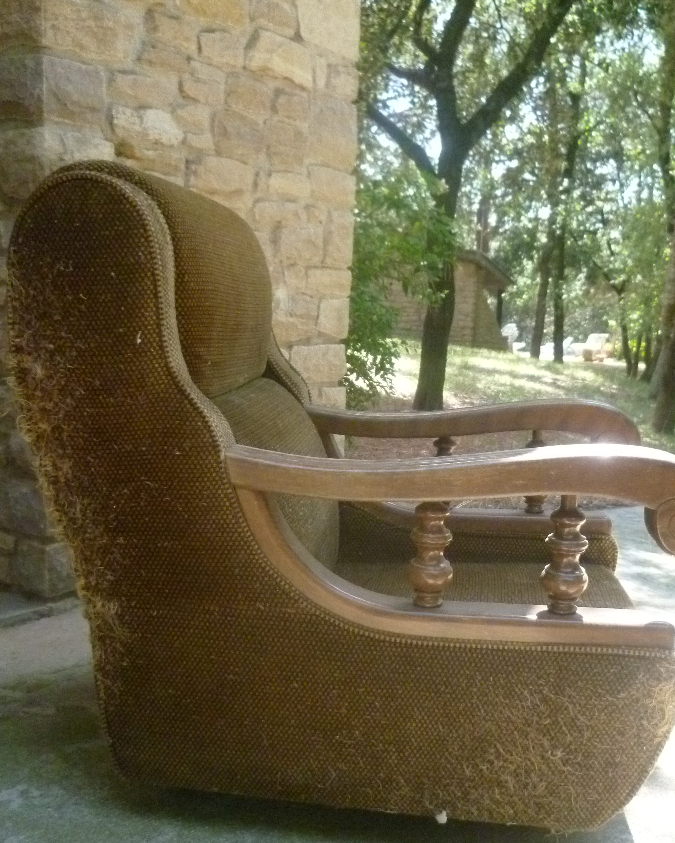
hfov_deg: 35.7
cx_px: 367
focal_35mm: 42
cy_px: 490
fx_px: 1049
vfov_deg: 43.7
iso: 800
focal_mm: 6.6
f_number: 3.1
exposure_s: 1/500
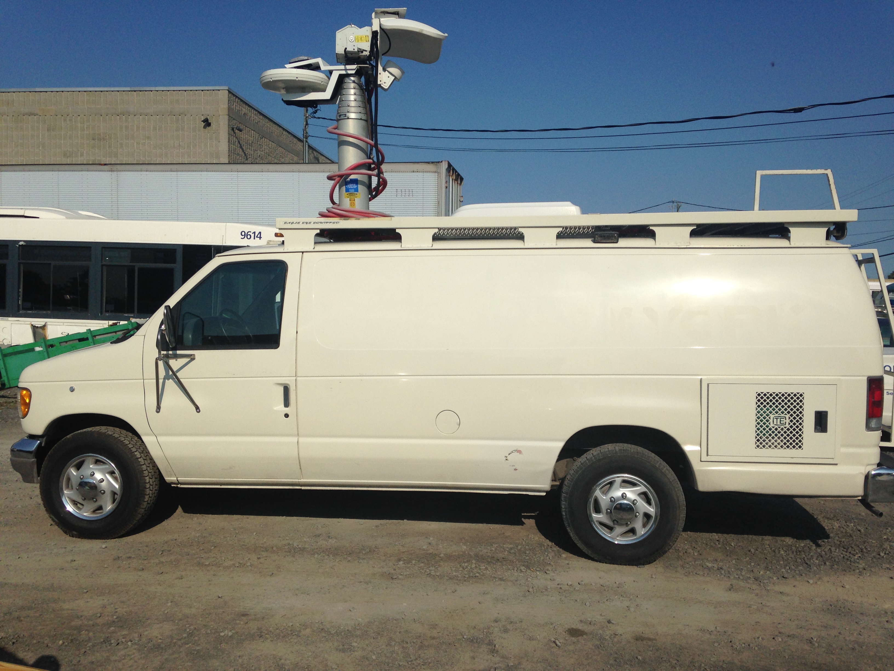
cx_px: 447
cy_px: 336
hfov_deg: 55.4
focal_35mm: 33
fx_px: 852
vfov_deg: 42.9
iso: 50
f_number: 2.4
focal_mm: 4.12
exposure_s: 1/4926
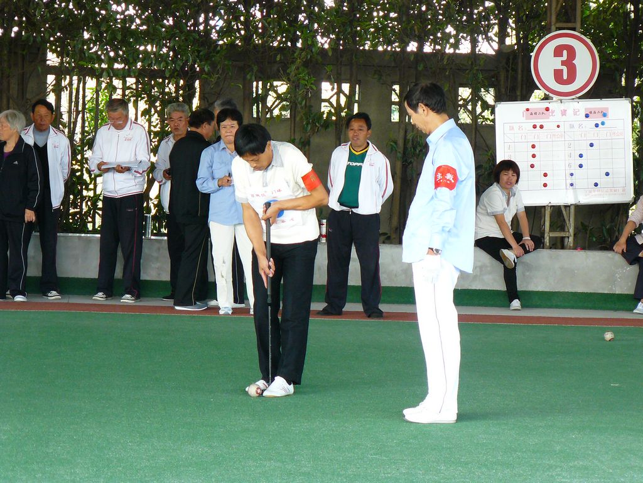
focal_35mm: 144
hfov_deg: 13.7
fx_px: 2675
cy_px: 242
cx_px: 322
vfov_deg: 10.3
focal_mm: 24.1
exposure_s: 1/50
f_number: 3.3
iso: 200
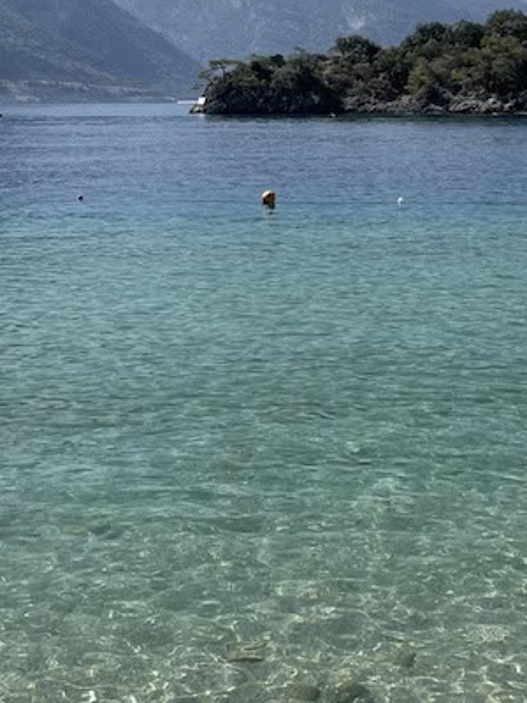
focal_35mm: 52
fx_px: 1056
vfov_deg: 36.0
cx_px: 304
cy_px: 176
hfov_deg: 28.0
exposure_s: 1/5051
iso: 32
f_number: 1.6
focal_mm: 4.2
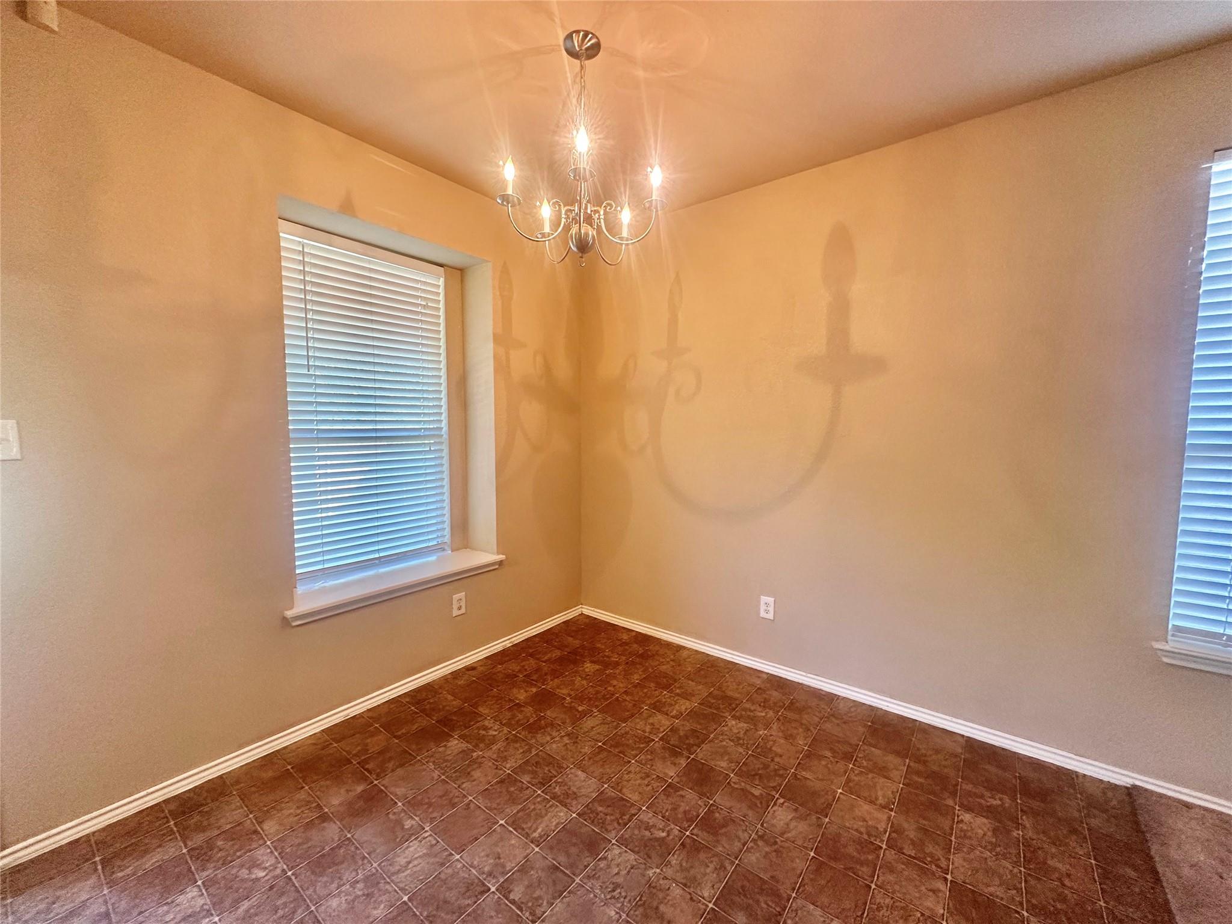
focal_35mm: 14
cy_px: 462
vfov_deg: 85.7
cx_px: 616
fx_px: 498
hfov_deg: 102.1
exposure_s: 1/60
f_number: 2.2
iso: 160
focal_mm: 2.22
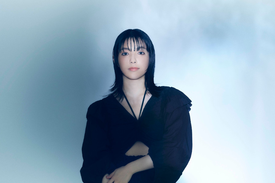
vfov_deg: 13.4
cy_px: 92
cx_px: 138
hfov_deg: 20.0
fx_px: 779
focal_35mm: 102
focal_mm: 102
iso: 800
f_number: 4.5
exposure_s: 1/200
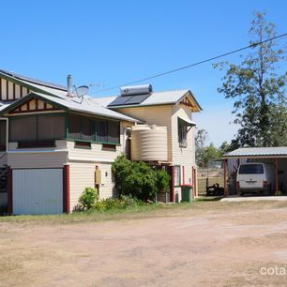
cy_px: 143
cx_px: 98
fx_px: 569
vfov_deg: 28.3
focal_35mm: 61
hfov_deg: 28.2
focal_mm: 31
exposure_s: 1/125
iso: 100
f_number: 16
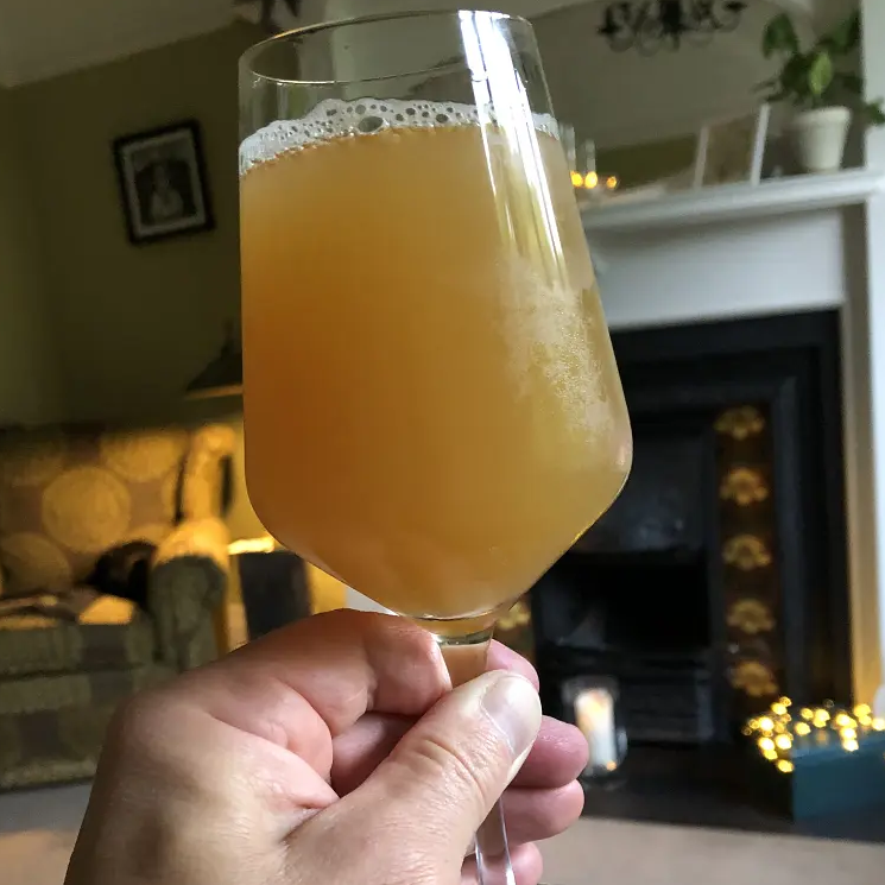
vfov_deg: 48.1
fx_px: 983
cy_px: 541
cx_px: 445
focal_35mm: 34
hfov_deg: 48.5
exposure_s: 1/8
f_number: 1.8
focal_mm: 3.99
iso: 100
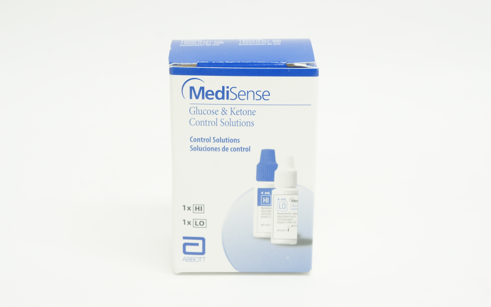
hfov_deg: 26.8
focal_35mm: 77
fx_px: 1030
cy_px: 153
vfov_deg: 16.9
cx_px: 245
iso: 400
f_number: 10
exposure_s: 1/15
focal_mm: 50
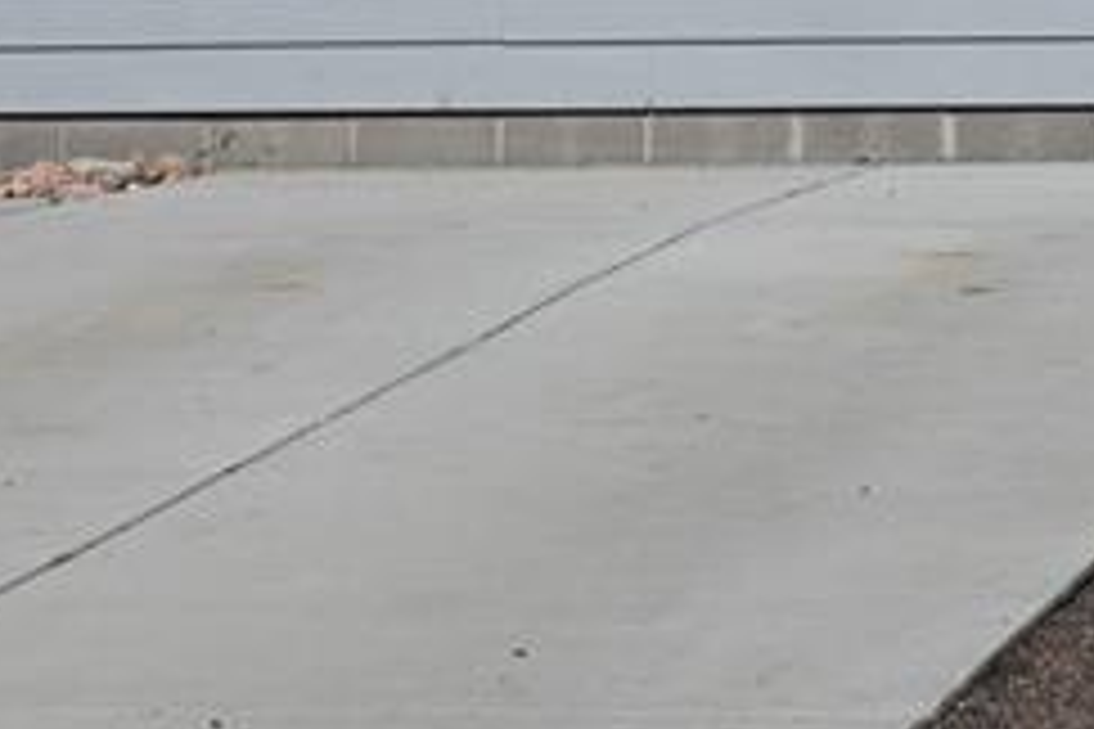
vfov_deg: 6.7
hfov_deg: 10.1
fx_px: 6138
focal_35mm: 202
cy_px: -322
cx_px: 1258
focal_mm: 48
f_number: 9
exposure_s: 1/640
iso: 100
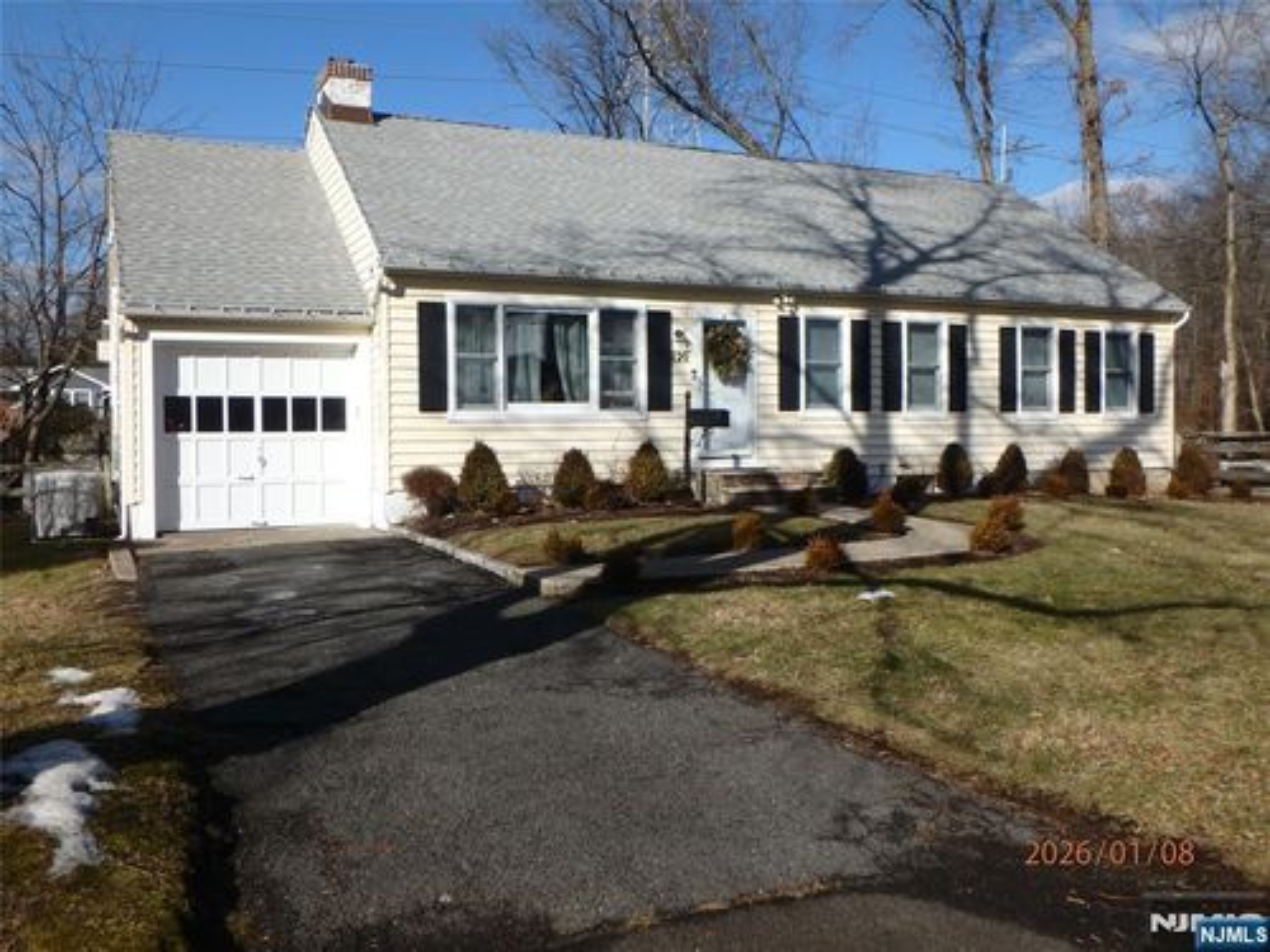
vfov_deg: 45.4
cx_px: 635
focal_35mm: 31
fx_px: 1137
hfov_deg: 58.4
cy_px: 476
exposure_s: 1/1000
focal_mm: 5.6
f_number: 4.7
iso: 125
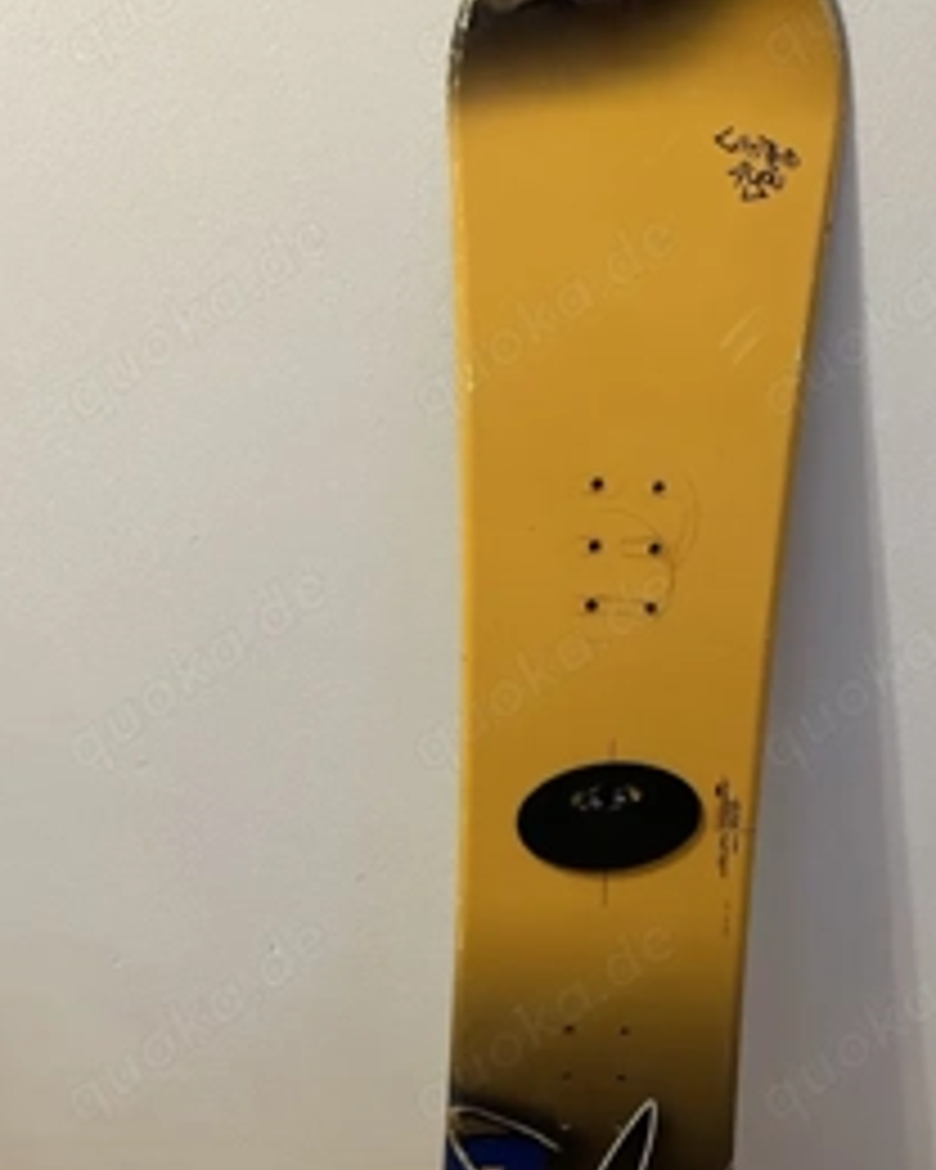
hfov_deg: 37.8
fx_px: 1350
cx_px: 634
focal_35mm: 39
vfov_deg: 46.5
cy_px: 716
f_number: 1.6
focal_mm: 4.2
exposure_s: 1/50
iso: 500
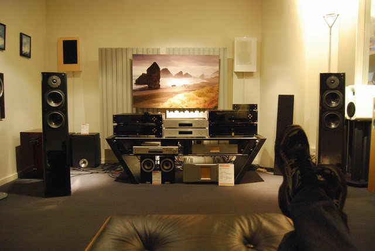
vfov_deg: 48.1
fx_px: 282
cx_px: 188
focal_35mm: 27
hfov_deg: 67.3
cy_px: 126
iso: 1400
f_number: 3.5
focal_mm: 18
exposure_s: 1/30
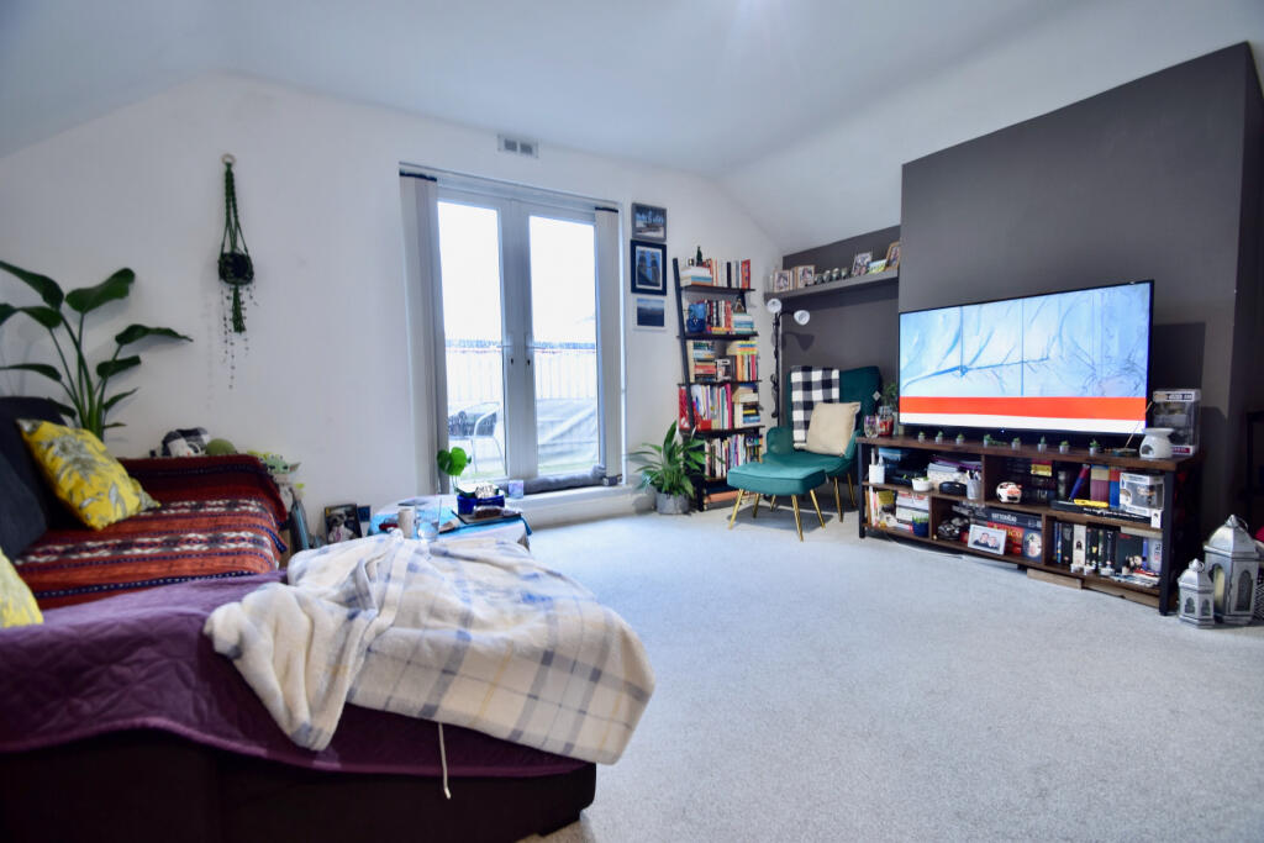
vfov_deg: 77.3
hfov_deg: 100.4
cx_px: 632
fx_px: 527
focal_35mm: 15
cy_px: 422
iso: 360
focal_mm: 10
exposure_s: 1/15
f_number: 4.5
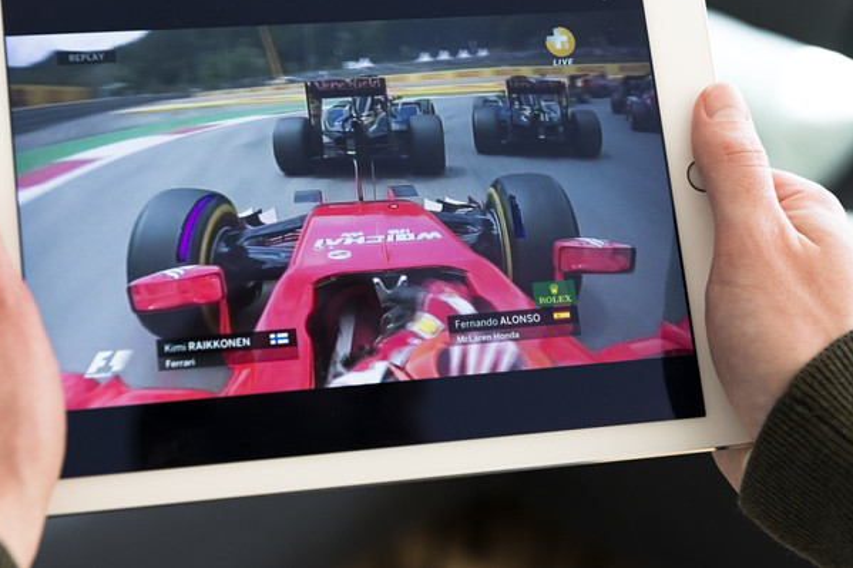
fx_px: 1776
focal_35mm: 75
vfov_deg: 18.2
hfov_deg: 27.0
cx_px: 390
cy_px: 226
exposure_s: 1/160
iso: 800
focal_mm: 62
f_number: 5.6
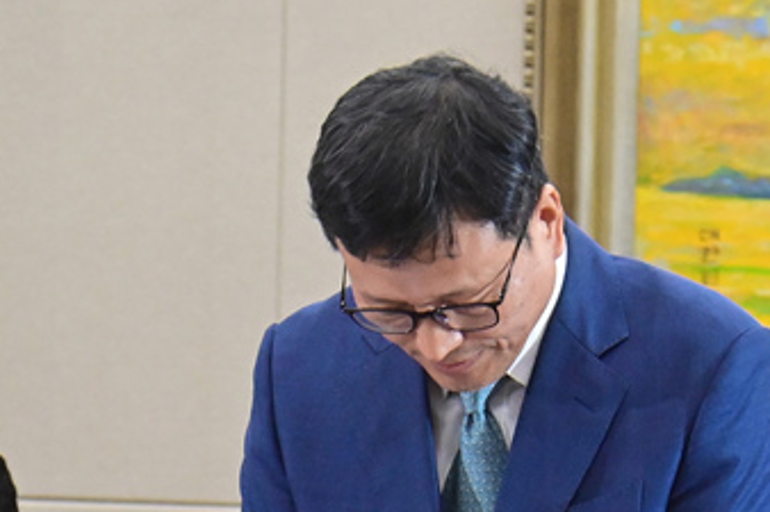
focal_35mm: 308
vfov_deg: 4.4
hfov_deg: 6.7
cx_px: 458
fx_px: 6584
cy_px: 577
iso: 6400
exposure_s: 1/250
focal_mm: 130
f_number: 8
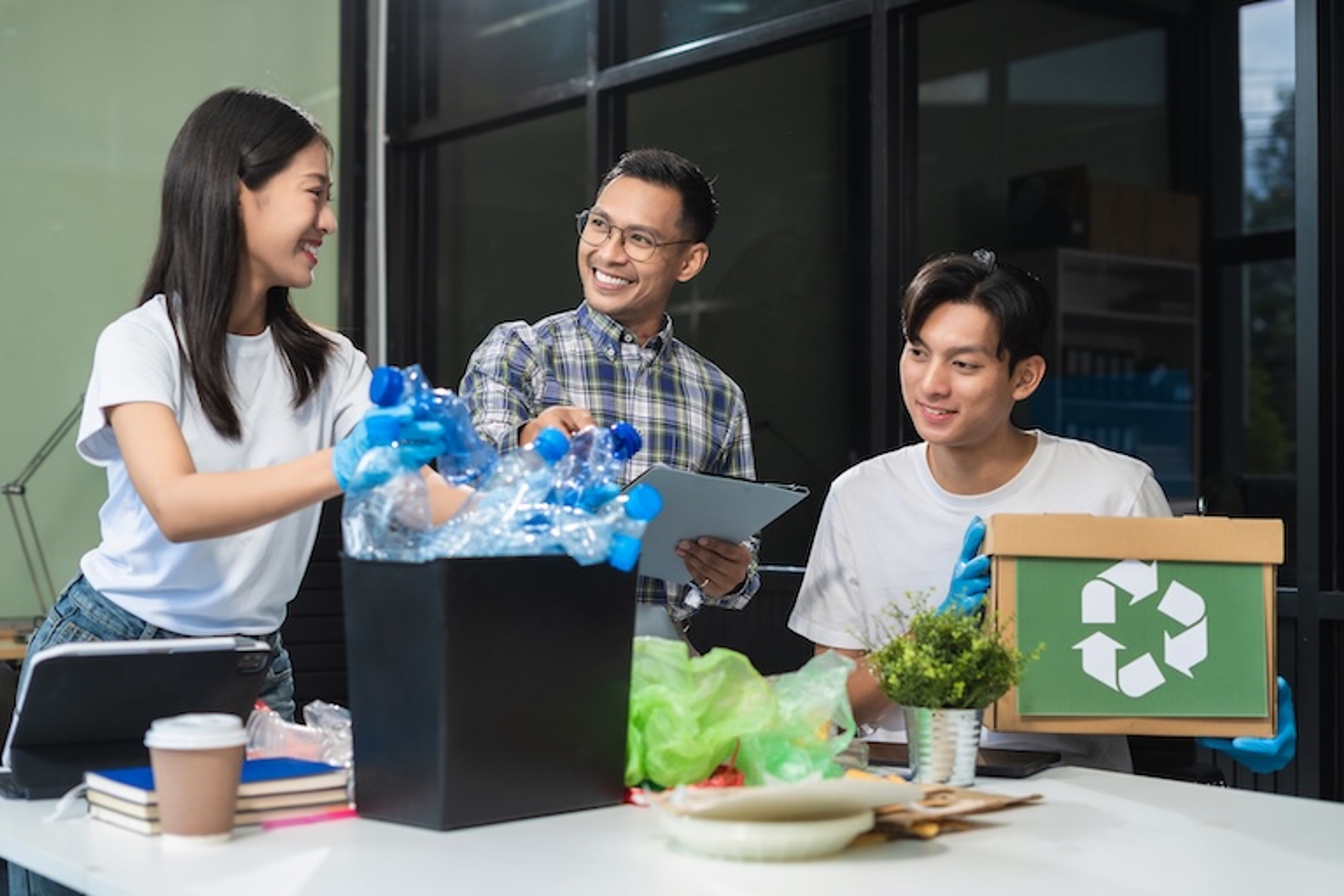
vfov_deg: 27.0
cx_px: 672
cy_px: 448
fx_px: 1867
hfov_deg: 39.6
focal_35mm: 50
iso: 500
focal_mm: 50
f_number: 2.8
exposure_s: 1/160
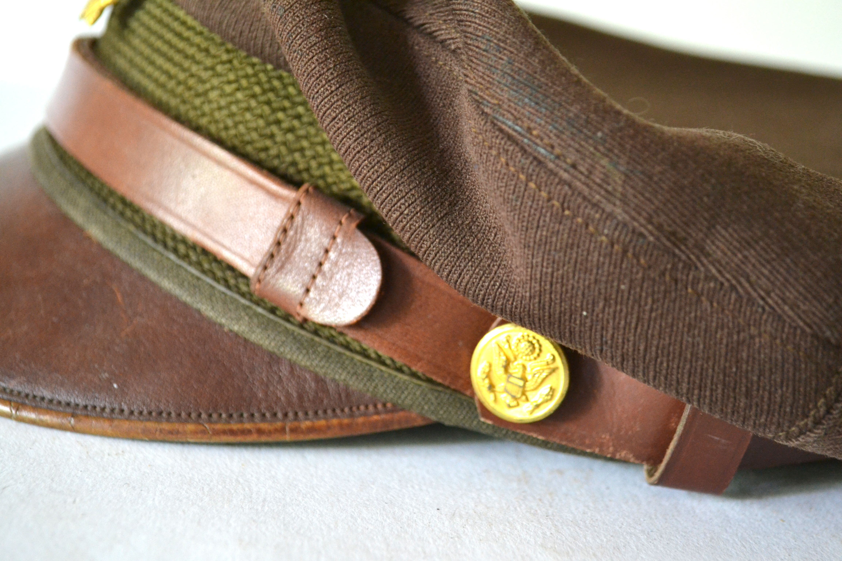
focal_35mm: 60
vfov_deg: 22.6
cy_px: 280
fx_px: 1403
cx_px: 421
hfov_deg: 33.4
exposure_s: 1/25
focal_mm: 40
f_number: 5.6
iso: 2000
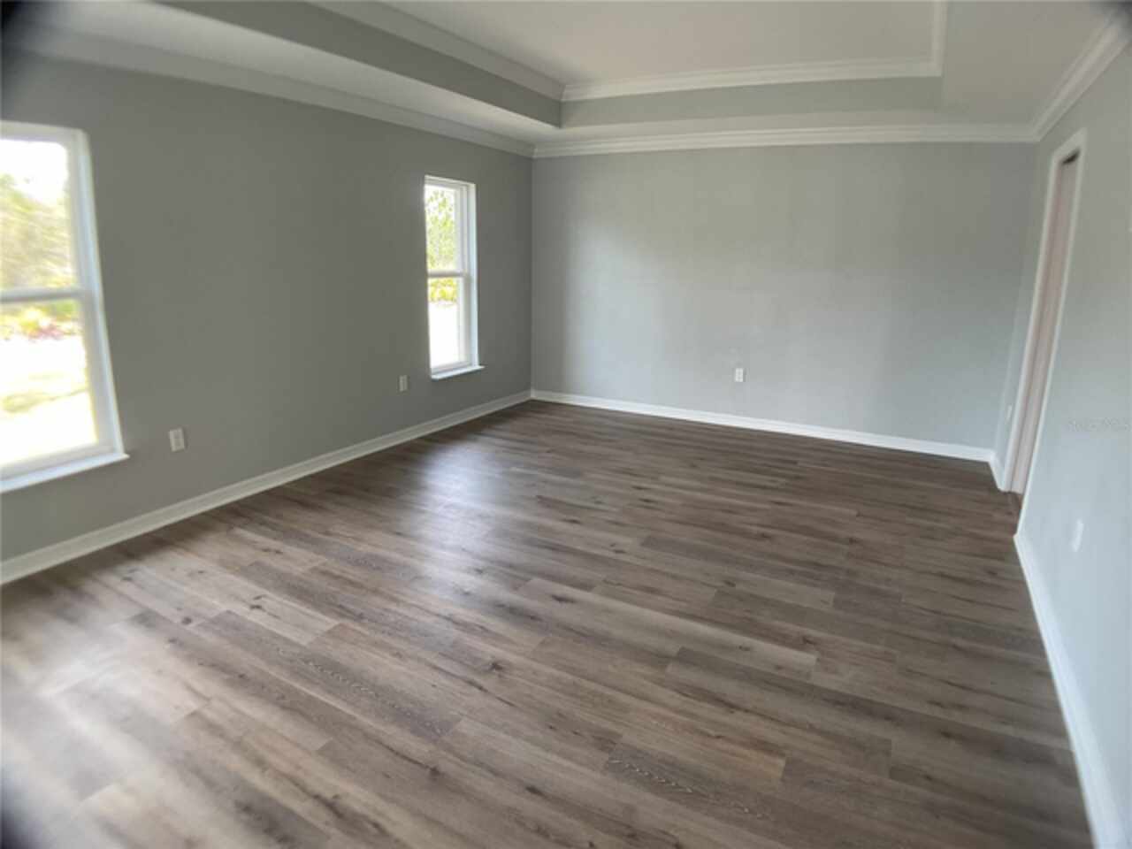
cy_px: 424
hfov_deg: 61.7
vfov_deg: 48.2
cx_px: 566
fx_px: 948
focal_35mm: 29
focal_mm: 3
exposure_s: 1/60
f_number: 1.8
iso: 40
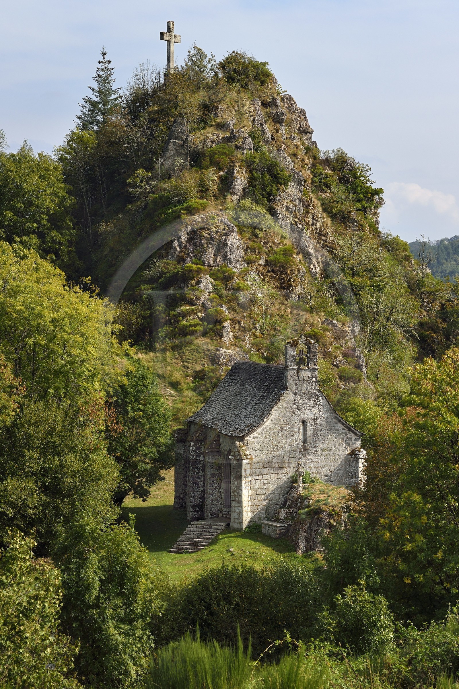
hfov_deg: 11.4
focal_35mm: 120
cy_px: 344
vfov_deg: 17.1
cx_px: 230
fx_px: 2297
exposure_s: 1/250
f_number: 11
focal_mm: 120
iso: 200
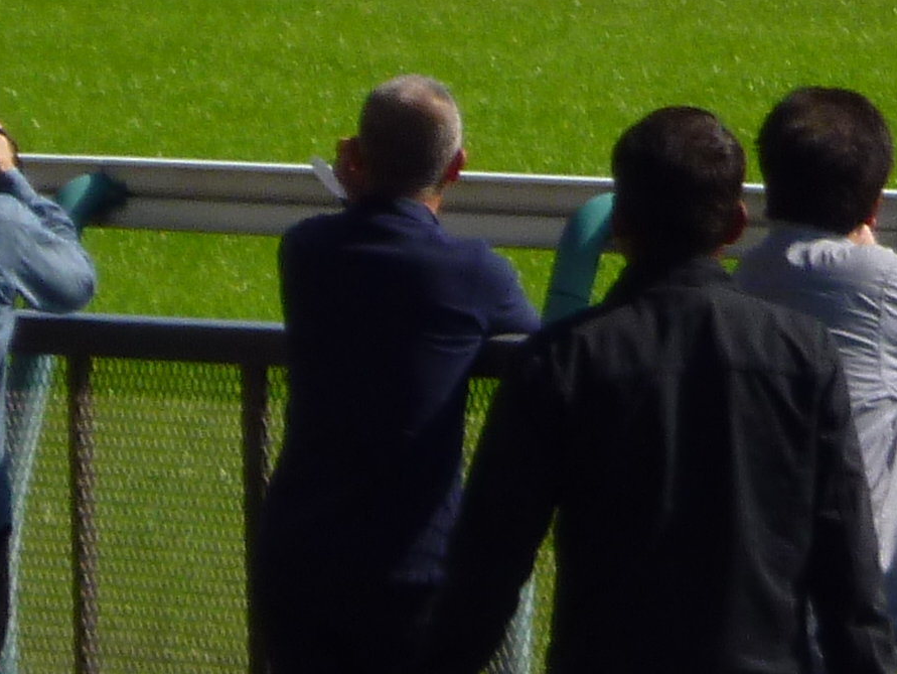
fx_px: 15010
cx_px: 319
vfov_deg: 2.6
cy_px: -817
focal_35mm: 579
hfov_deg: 3.4
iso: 100
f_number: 6.5
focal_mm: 20
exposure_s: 1/320
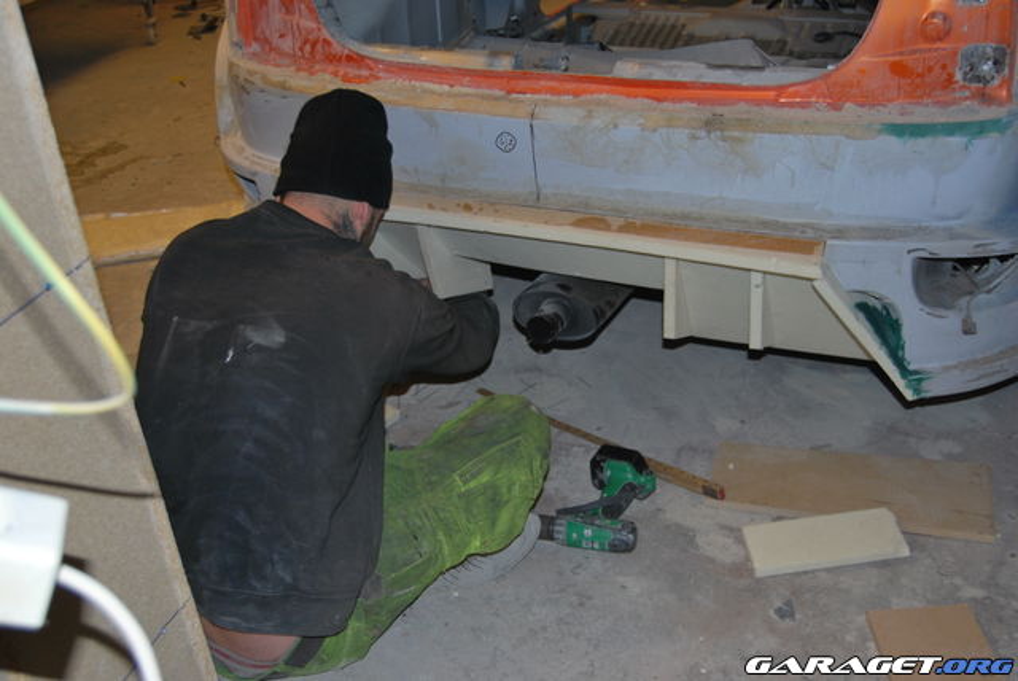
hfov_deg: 49.5
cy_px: 340
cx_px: 509
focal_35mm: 39
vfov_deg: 34.3
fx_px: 1104
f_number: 4
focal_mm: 26
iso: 200
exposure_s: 1/60
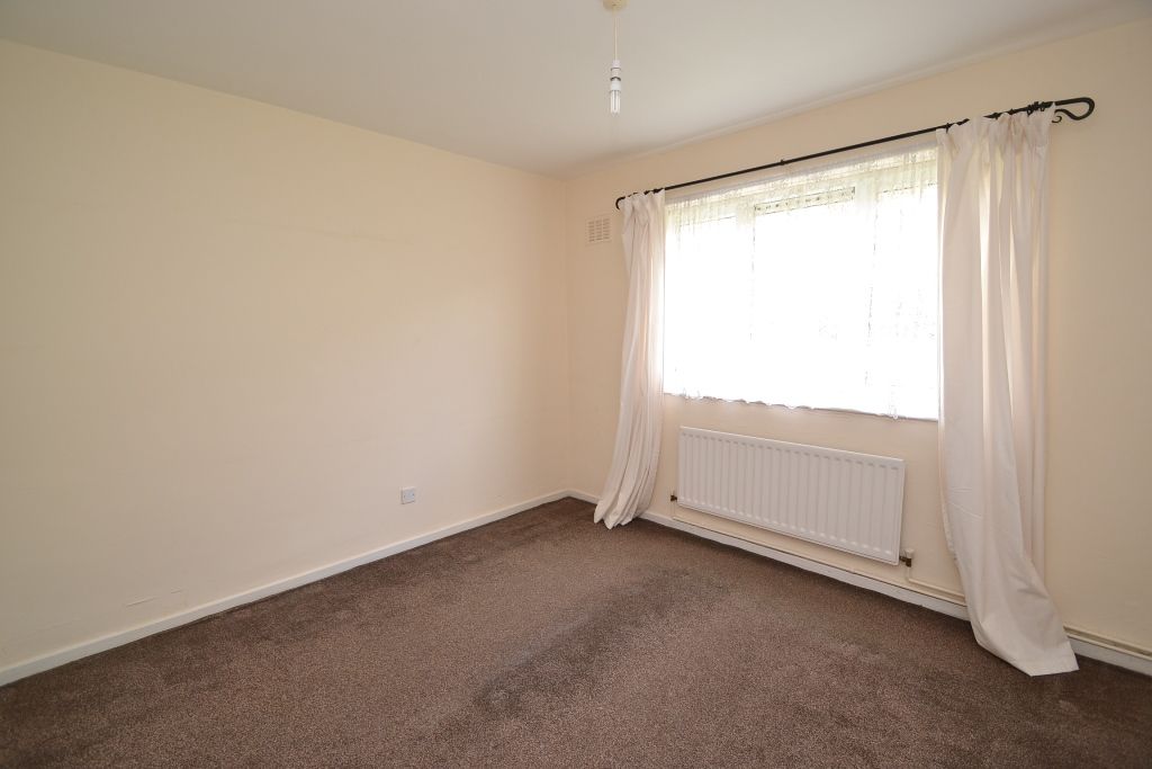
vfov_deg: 77.3
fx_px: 480
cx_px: 576
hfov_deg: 100.4
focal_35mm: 15
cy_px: 384
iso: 400
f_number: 4.5
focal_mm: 10
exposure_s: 1/80
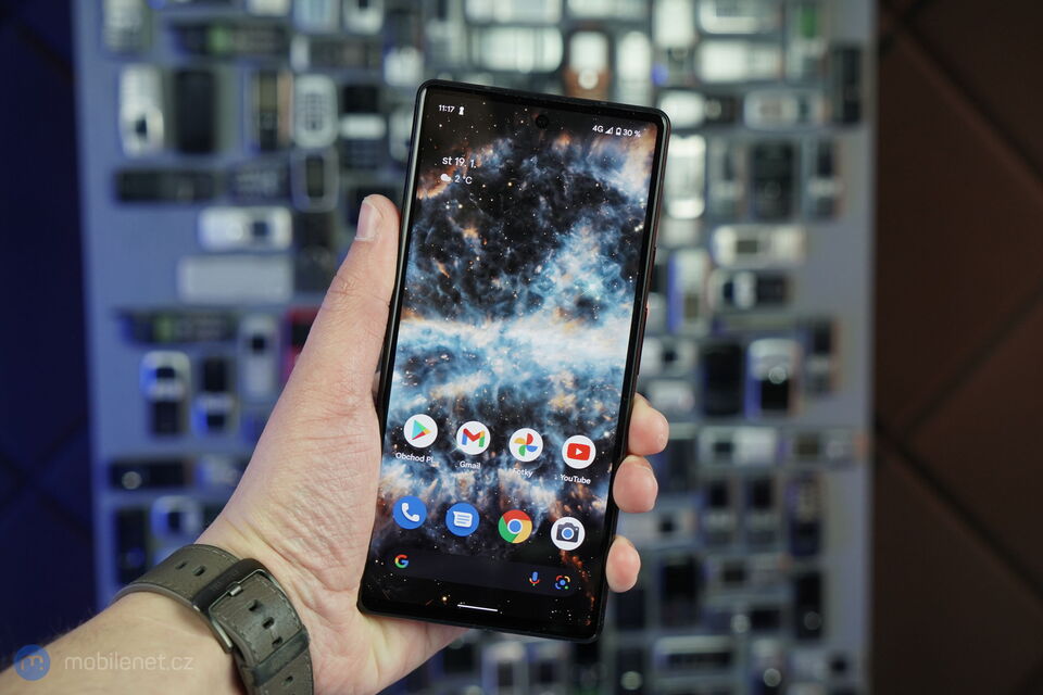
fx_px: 1420
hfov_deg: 40.3
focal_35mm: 49
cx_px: 522
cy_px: 348
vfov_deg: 27.5
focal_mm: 49
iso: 1000
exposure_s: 1/160
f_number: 7.1
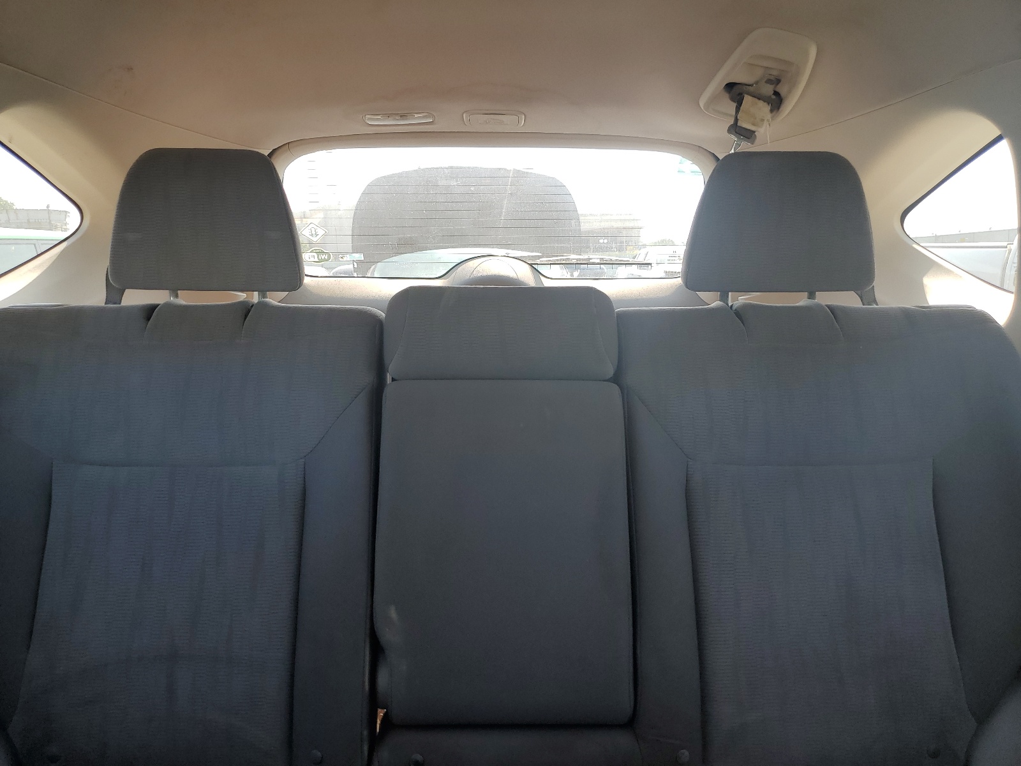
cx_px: 510
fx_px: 767
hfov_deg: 67.3
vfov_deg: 53.1
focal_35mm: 26
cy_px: 383
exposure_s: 1/556
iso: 50
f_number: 1.5
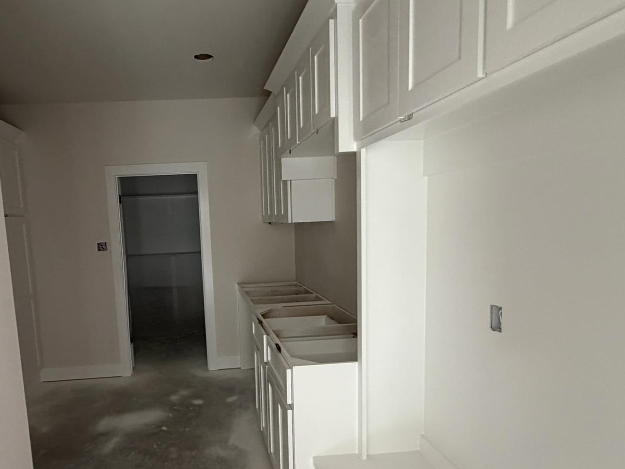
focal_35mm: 23
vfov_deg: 58.6
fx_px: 415
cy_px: 271
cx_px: 227
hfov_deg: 72.5
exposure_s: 1/60
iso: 400
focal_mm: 2.22
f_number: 2.2
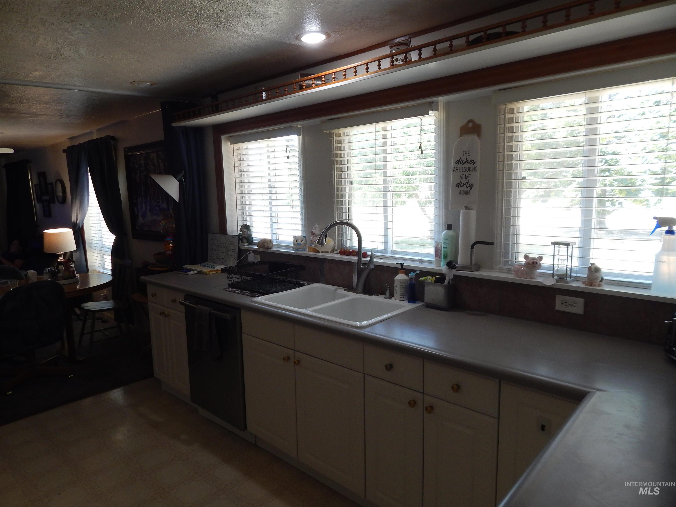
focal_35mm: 23
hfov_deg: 73.9
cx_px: 338
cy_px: 254
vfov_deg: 58.9
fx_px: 449
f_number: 3
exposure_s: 1/50
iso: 125
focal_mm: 4
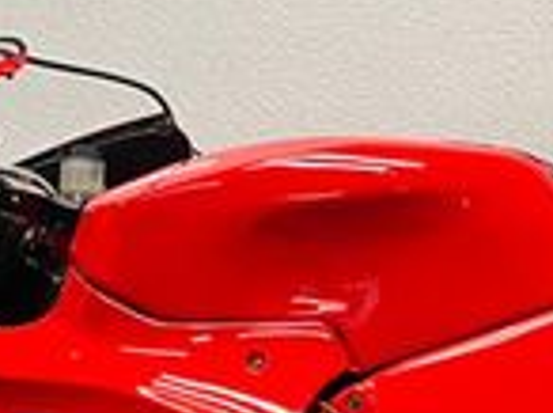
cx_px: 621
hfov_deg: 16.7
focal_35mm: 114
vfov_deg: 12.5
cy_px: 546
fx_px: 1818
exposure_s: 1/50
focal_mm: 5.1
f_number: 1.6
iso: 80
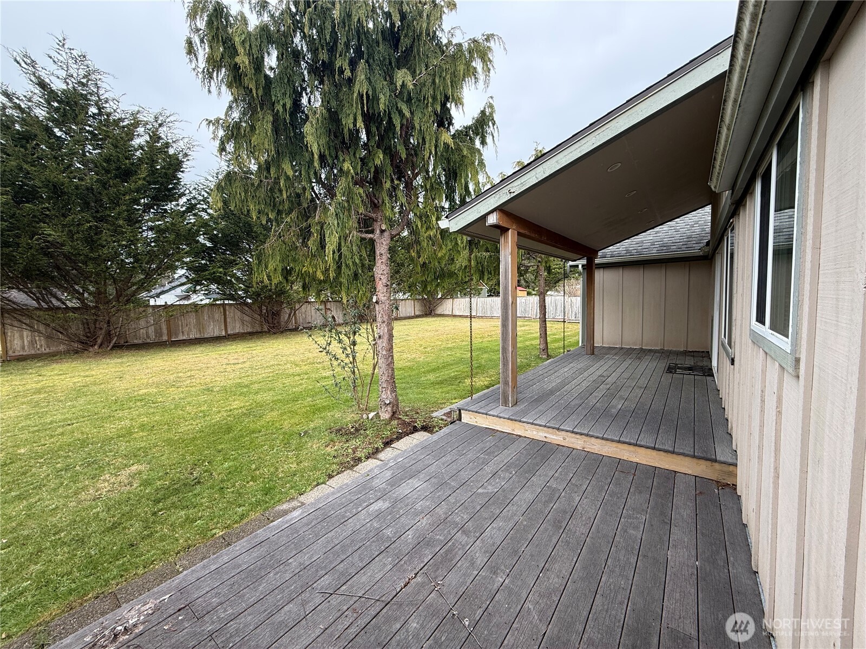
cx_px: 433
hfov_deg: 102.1
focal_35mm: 14
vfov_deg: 85.7
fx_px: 350
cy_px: 324
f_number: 2.2
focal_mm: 2.22
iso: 50
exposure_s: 1/221
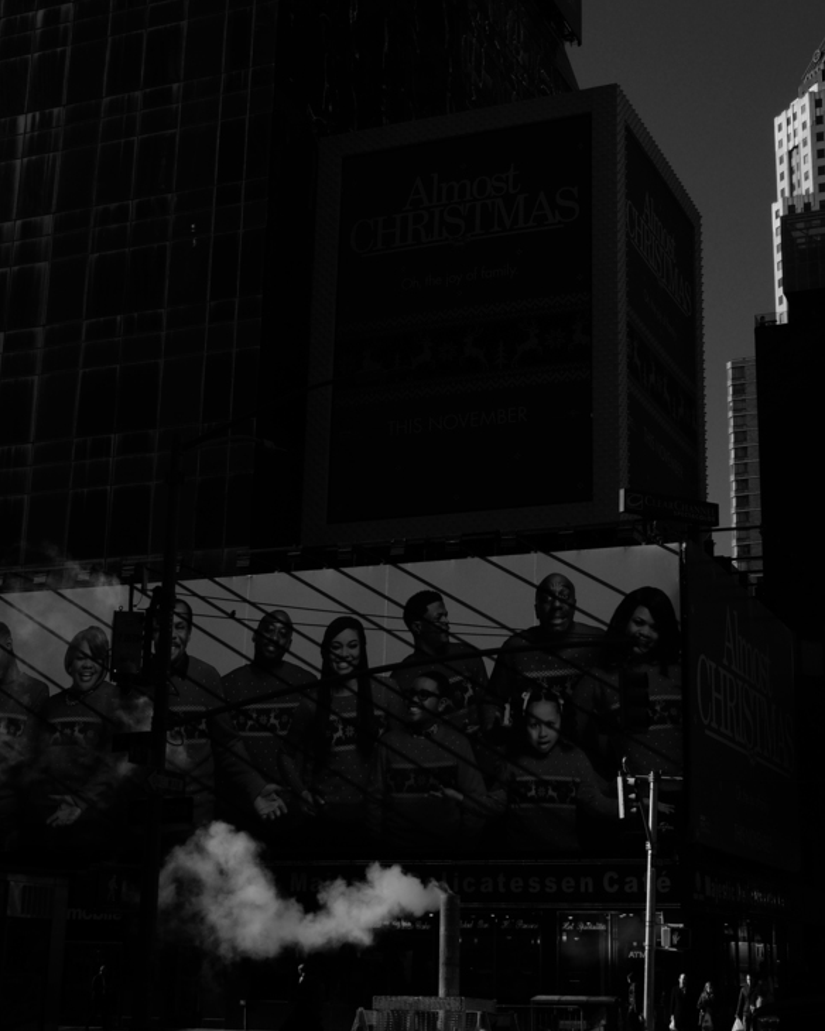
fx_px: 1648
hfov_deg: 28.1
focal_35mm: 54
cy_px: 479
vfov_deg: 34.7
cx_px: 428
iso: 400
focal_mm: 23
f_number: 14
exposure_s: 1/500
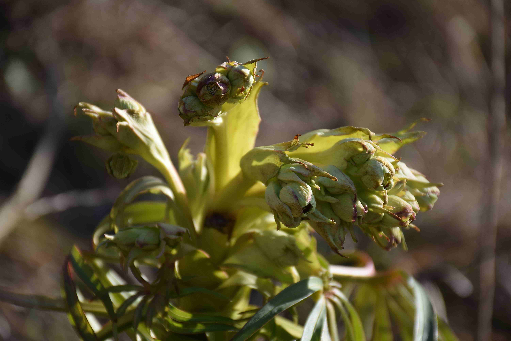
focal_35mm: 210
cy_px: 170
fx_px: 2981
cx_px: 256
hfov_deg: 9.8
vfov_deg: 6.5
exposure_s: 1/640
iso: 200
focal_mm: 140
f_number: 5.6
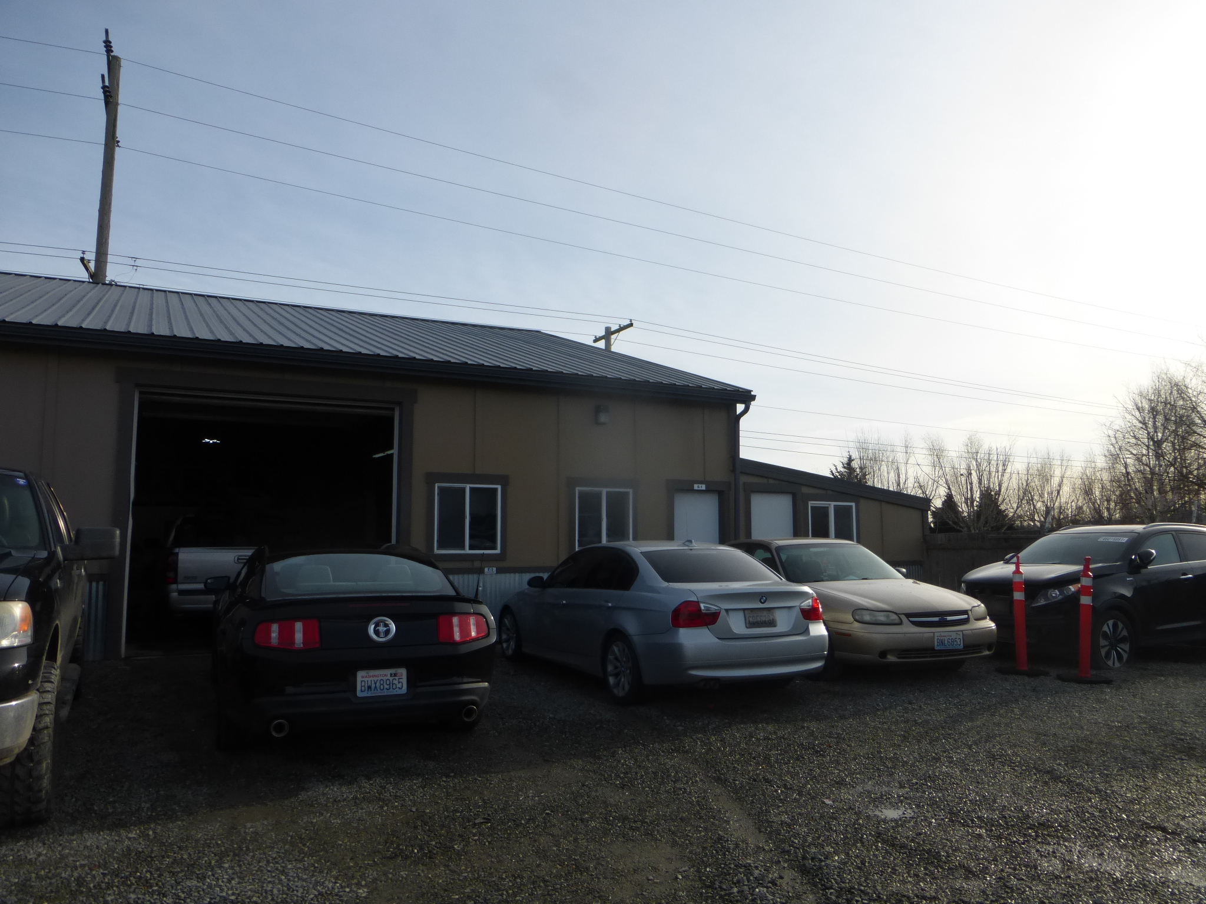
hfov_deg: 71.6
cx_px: 603
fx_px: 836
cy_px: 452
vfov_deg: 56.8
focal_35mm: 24
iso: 100
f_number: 3.3
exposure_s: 1/1300
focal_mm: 4.3
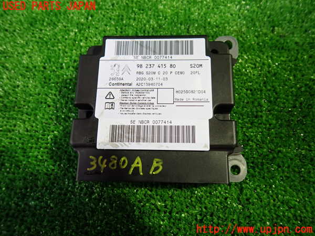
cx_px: 158
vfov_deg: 54.9
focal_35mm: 25
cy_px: 118
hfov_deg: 69.4
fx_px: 227
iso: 320
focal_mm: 4.5
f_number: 2
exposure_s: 1/30
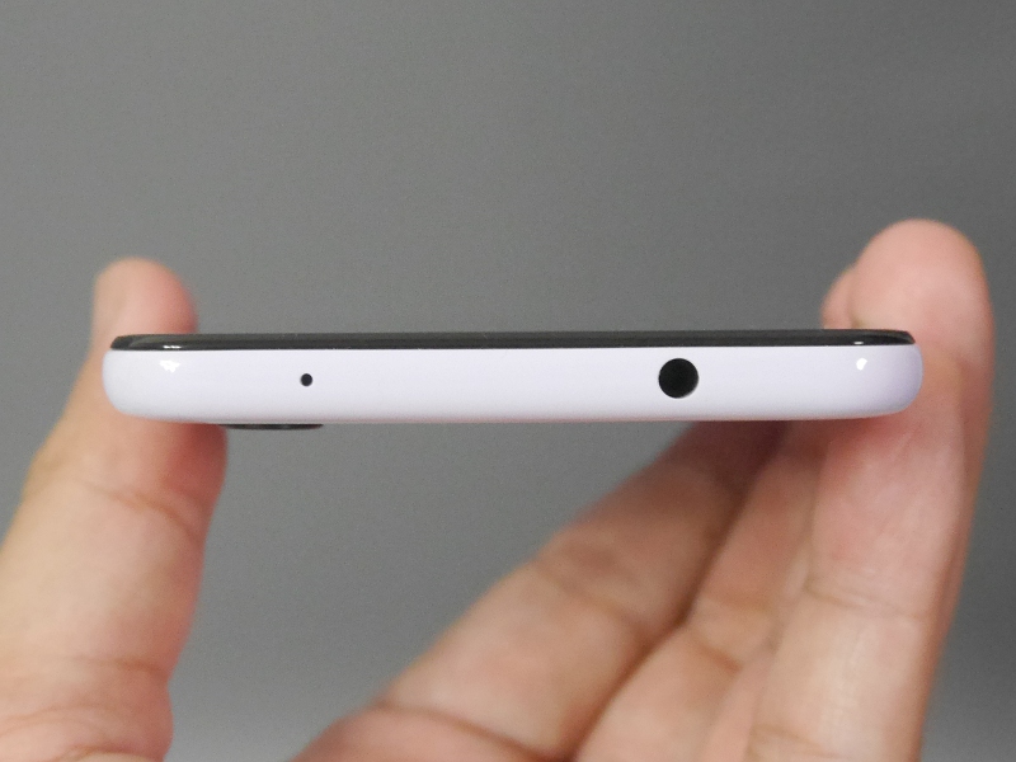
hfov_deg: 42.9
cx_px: 508
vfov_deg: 32.9
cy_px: 381
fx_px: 1291
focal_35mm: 44
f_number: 4.7
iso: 2000
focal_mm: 22
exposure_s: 1/60
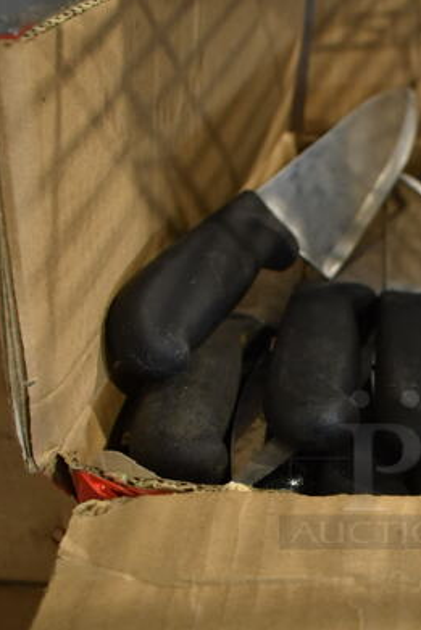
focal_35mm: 63
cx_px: 460
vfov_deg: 31.4
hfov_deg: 20.6
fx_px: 1104
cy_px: 465
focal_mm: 18
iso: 560
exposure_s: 1/30
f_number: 3.5
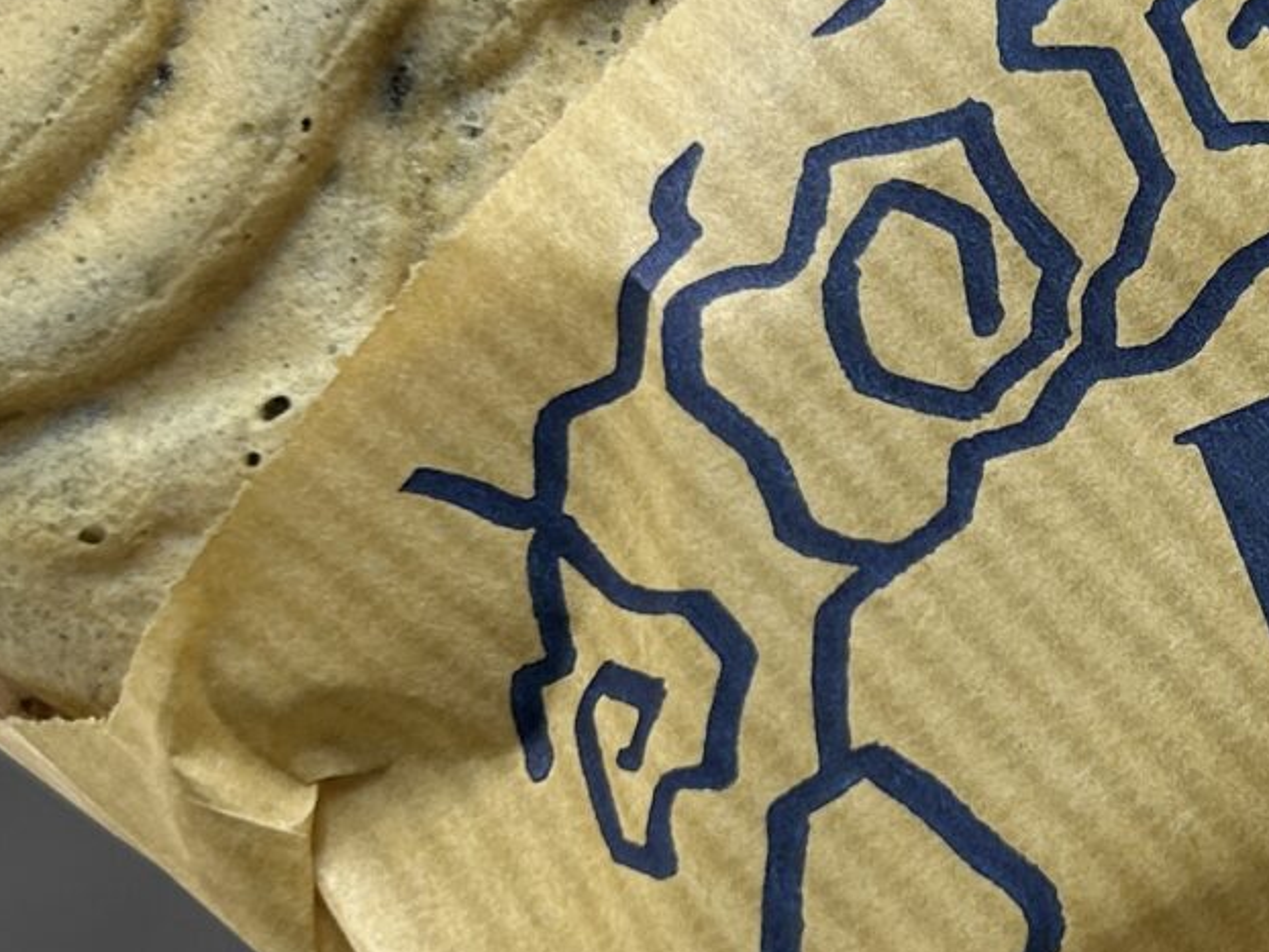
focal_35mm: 107
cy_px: 508
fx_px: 3924
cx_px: 892
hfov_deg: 18.3
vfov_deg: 13.8
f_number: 1.5
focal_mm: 5.7
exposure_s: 1/407
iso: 50
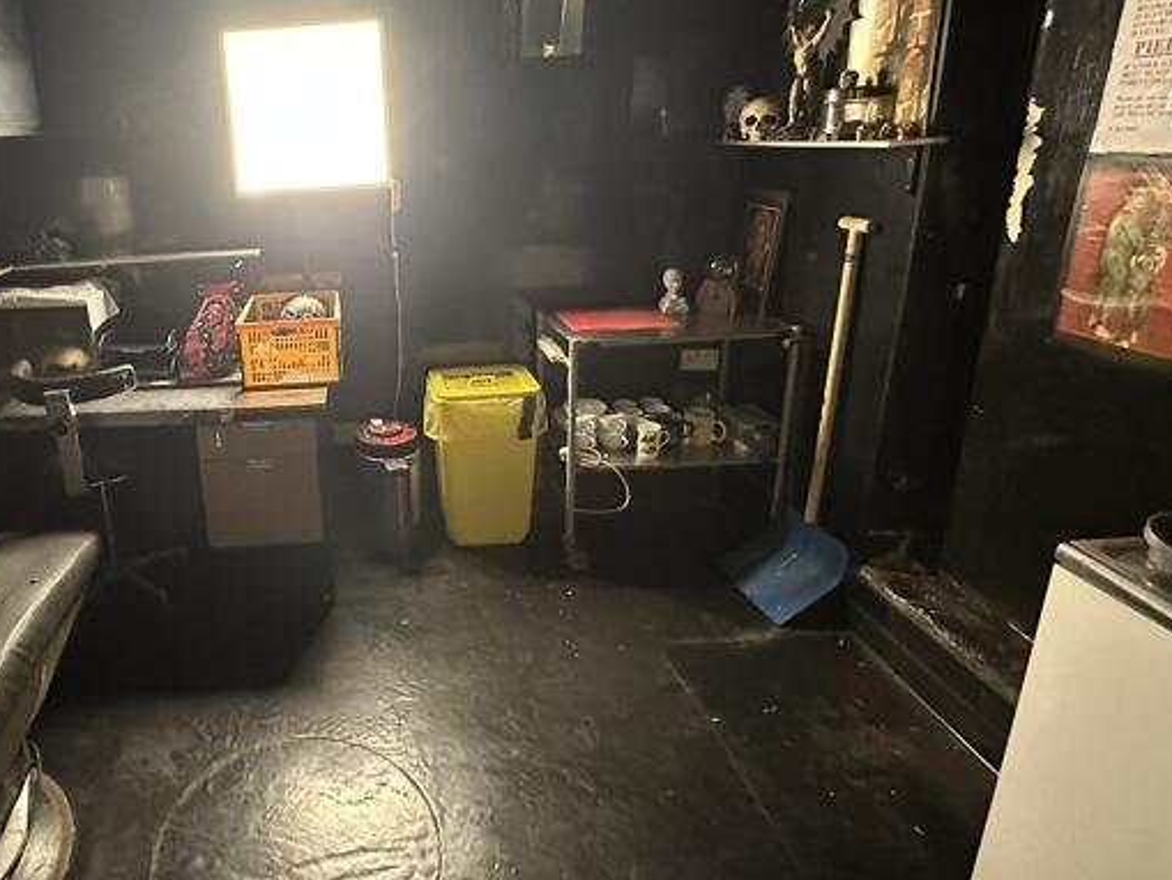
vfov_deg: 60.6
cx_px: 338
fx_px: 745
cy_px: 355
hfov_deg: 72.6
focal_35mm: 22
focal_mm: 2.22
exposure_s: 1/50
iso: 1250
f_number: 2.2
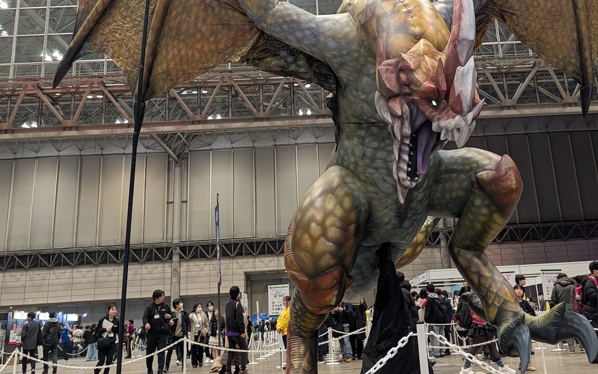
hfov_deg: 50.3
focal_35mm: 39
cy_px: 115
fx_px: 636
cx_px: 333
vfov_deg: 32.4
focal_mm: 6.9
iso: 301
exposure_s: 1/100
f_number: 1.68
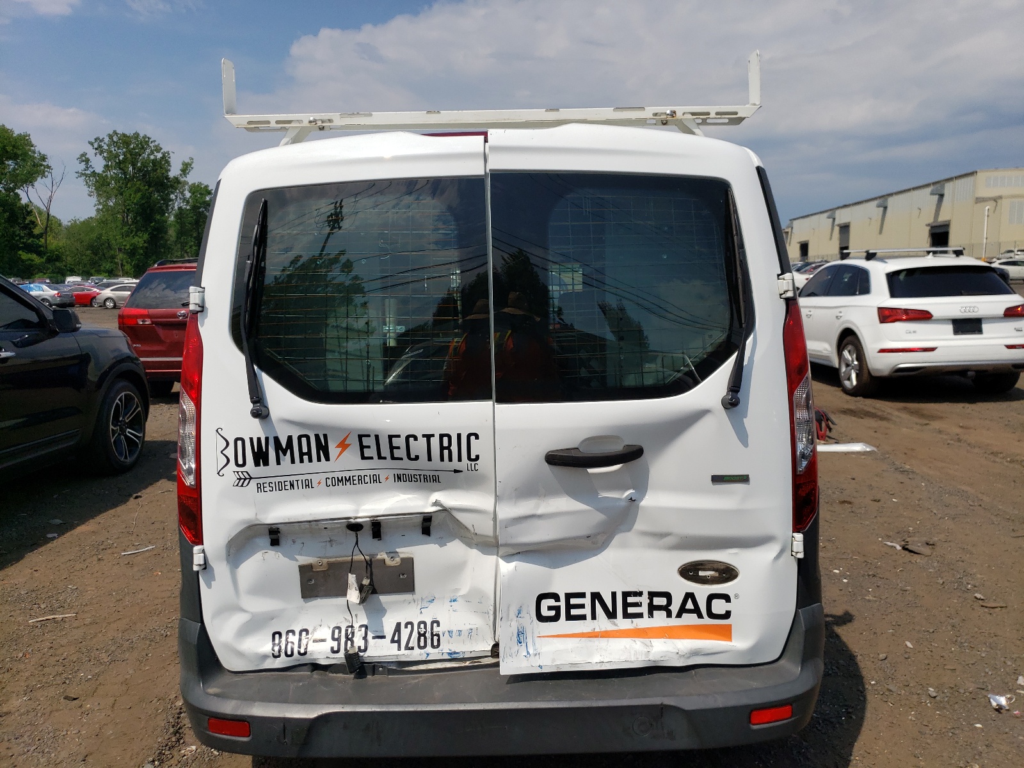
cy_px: 384
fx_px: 769
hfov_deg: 67.3
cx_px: 512
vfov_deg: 53.1
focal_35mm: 26
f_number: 1.5
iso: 50
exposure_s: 1/10000
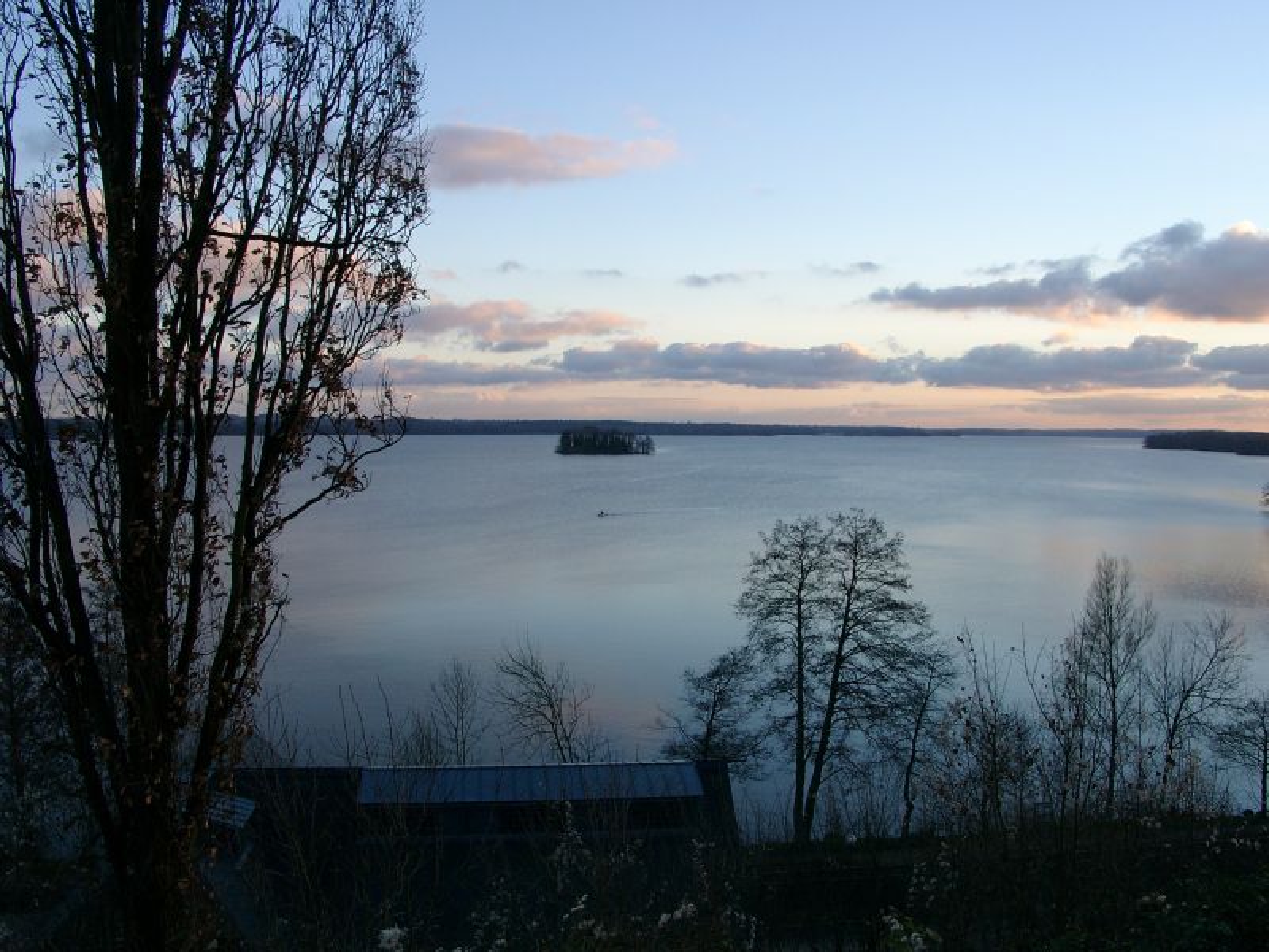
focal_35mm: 34
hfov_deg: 54.0
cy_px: 476
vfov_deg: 41.8
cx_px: 634
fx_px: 1246
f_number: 4
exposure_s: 1/124
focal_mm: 7.13
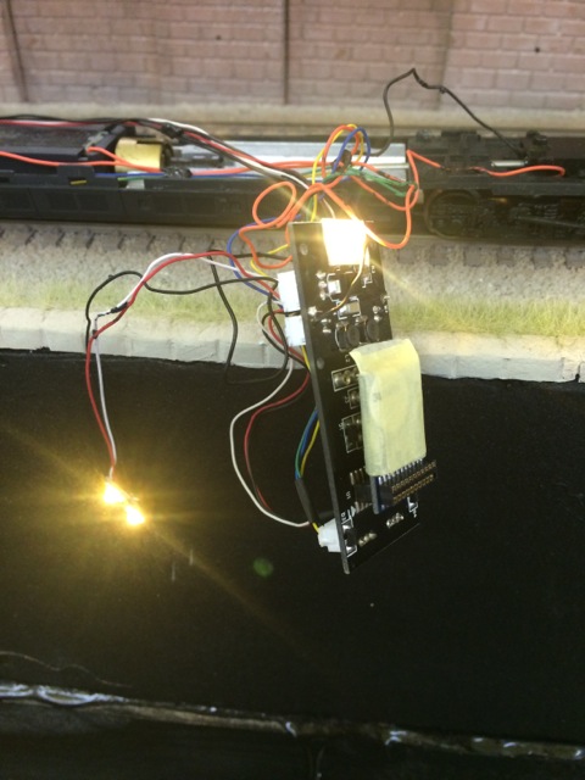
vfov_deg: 61.7
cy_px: 390
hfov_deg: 48.2
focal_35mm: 29
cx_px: 292
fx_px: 653
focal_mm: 4.15
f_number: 2.2
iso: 200
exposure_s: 1/30
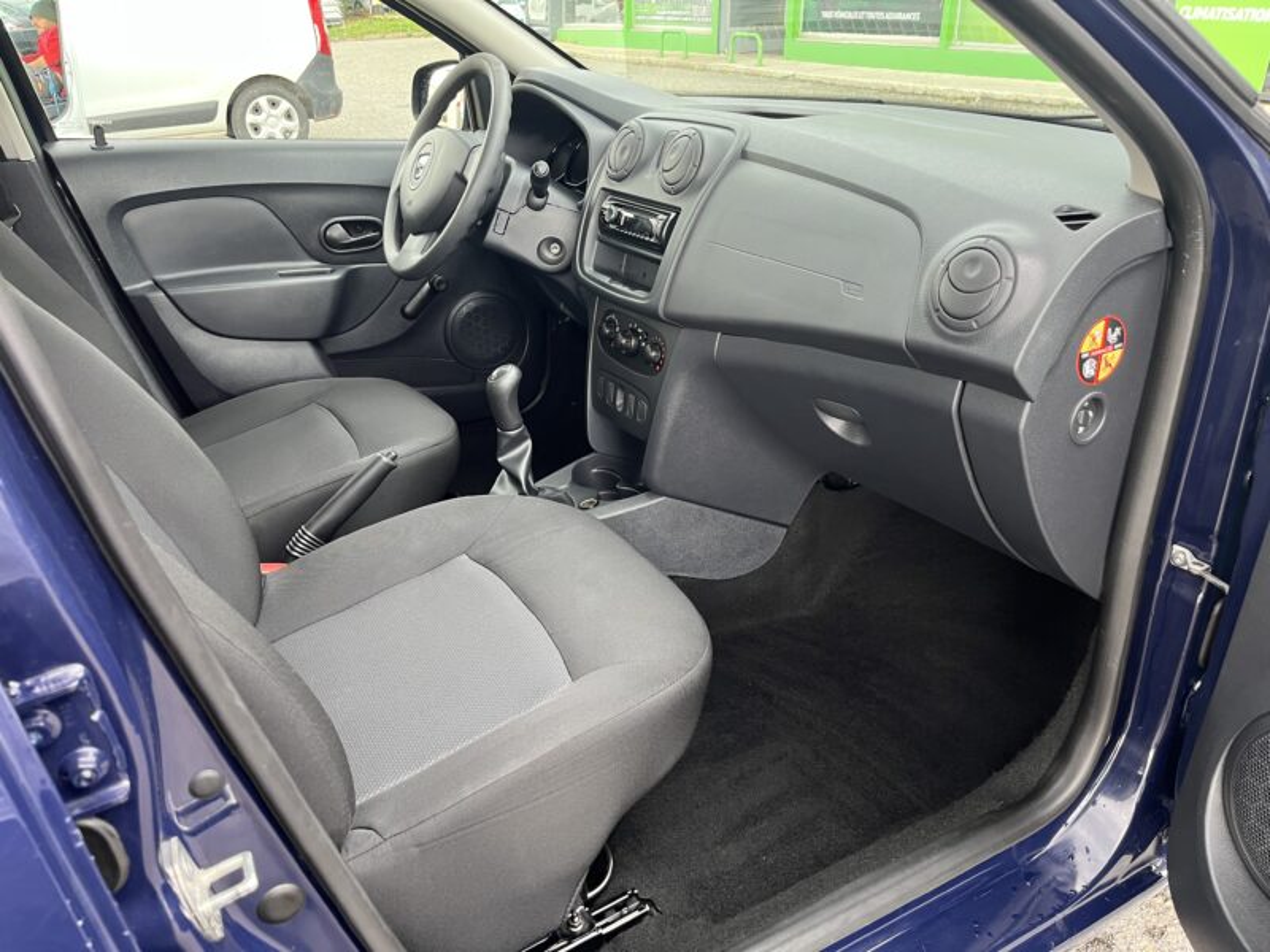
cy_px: 476
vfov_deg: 53.1
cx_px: 635
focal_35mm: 26
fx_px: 954
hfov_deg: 67.3
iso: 160
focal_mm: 5.1
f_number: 1.6
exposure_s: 1/60
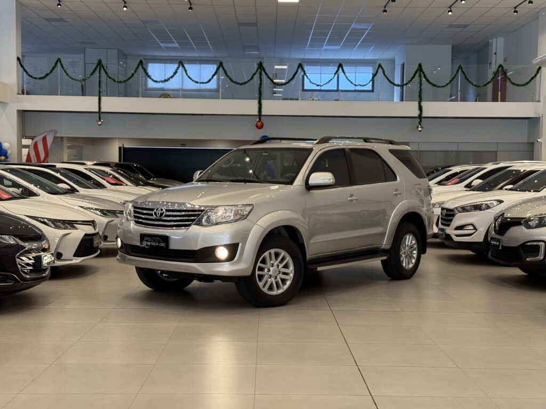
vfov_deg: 30.3
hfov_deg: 39.7
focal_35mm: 48
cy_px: 204
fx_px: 757
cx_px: 273
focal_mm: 6.76
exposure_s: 1/60
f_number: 1.78
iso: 100
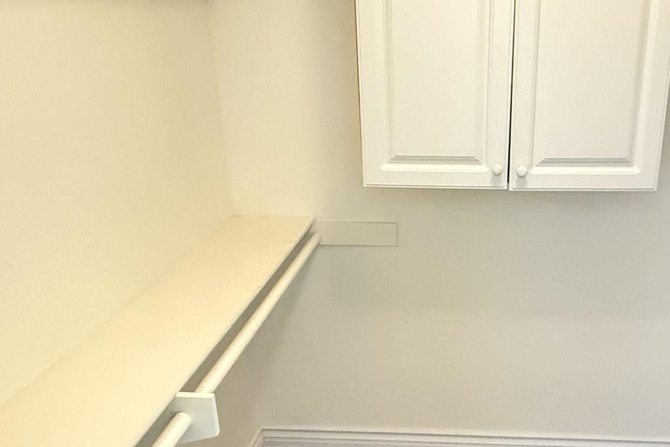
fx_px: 651
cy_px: 269
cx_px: 440
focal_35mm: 35
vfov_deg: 37.7
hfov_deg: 53.5
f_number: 2.2
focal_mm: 2.22
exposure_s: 1/60
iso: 1000
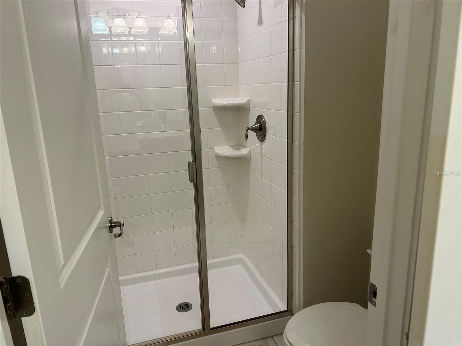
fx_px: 347
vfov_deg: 53.1
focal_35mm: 26
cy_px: 173
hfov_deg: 67.3
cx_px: 231
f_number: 1.5
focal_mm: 5.7
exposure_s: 1/120
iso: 100
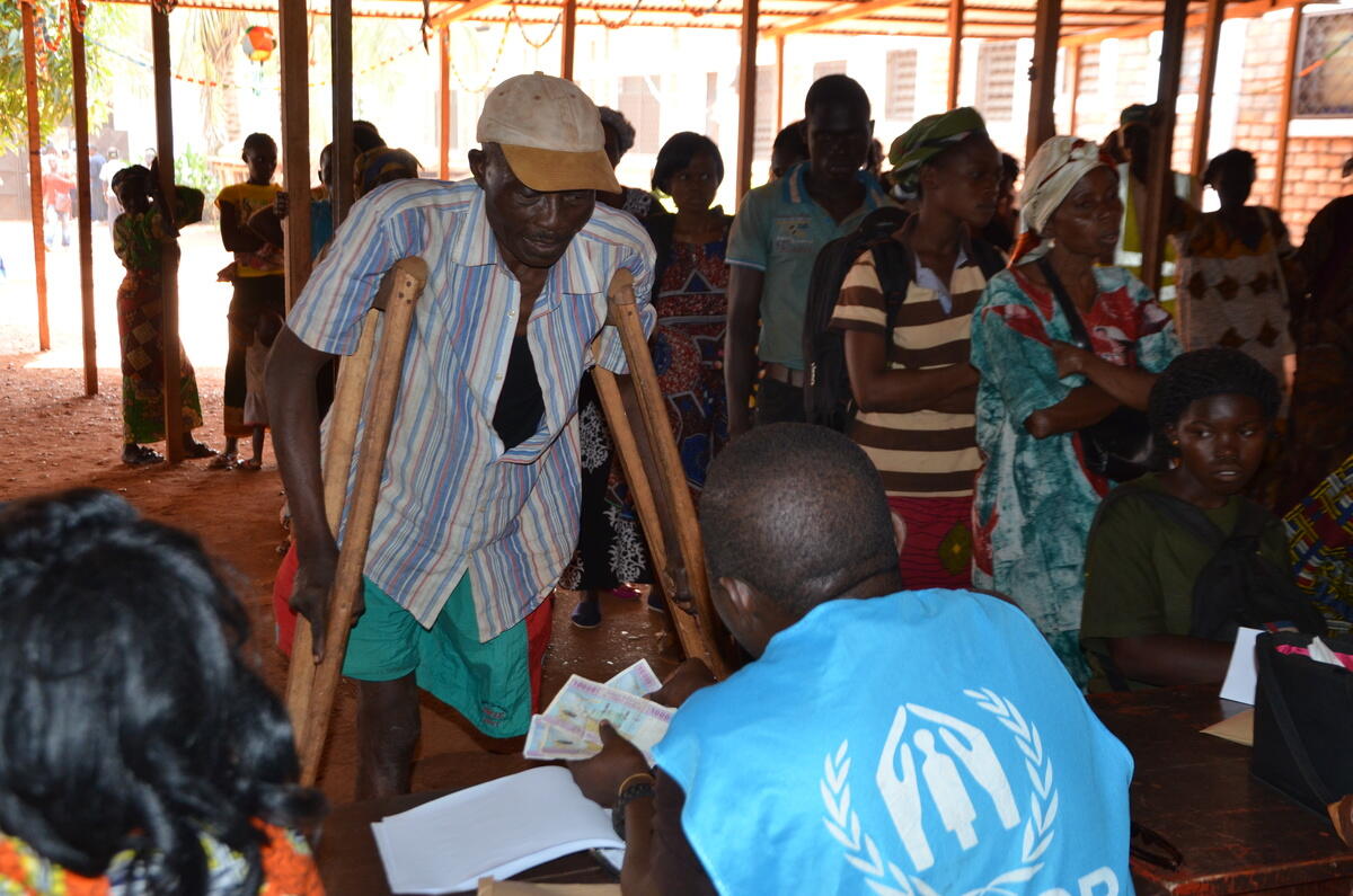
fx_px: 1800
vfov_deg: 28.0
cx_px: 676
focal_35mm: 48
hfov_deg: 41.2
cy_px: 448
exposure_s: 1/60
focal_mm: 32
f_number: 4.2
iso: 800
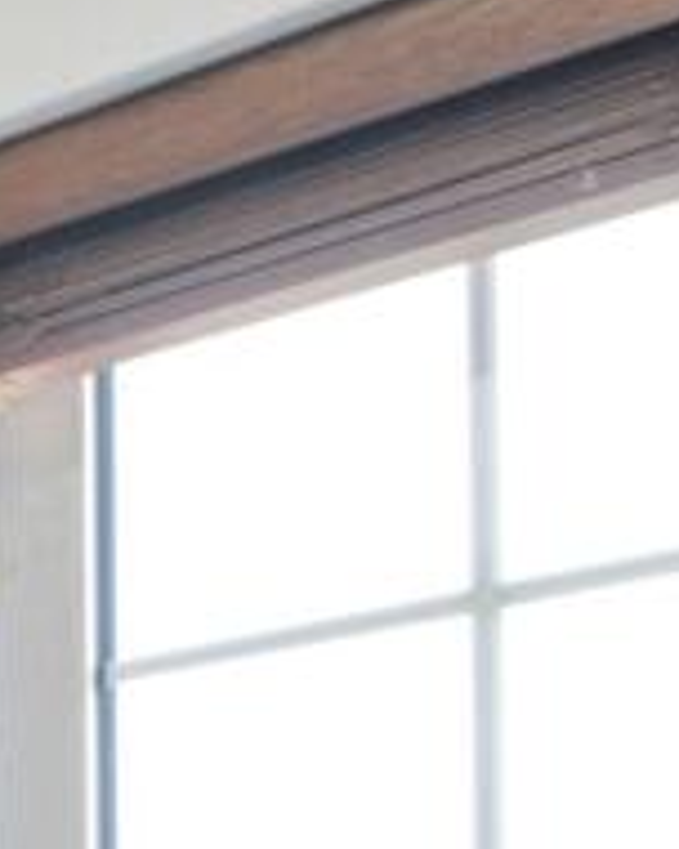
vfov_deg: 22.0
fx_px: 1909
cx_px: -1081
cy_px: 1164
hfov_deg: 13.2
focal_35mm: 76
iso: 400
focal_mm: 10
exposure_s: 1/40
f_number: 7.1
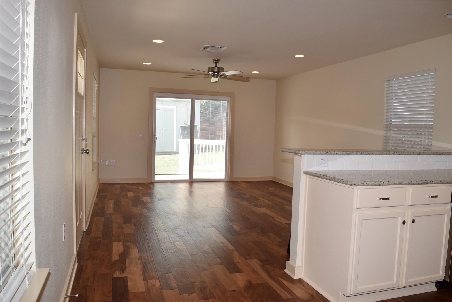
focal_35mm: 27
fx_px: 339
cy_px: 151
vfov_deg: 47.9
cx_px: 226
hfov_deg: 67.4
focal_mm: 18
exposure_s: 1/200
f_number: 9
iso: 800
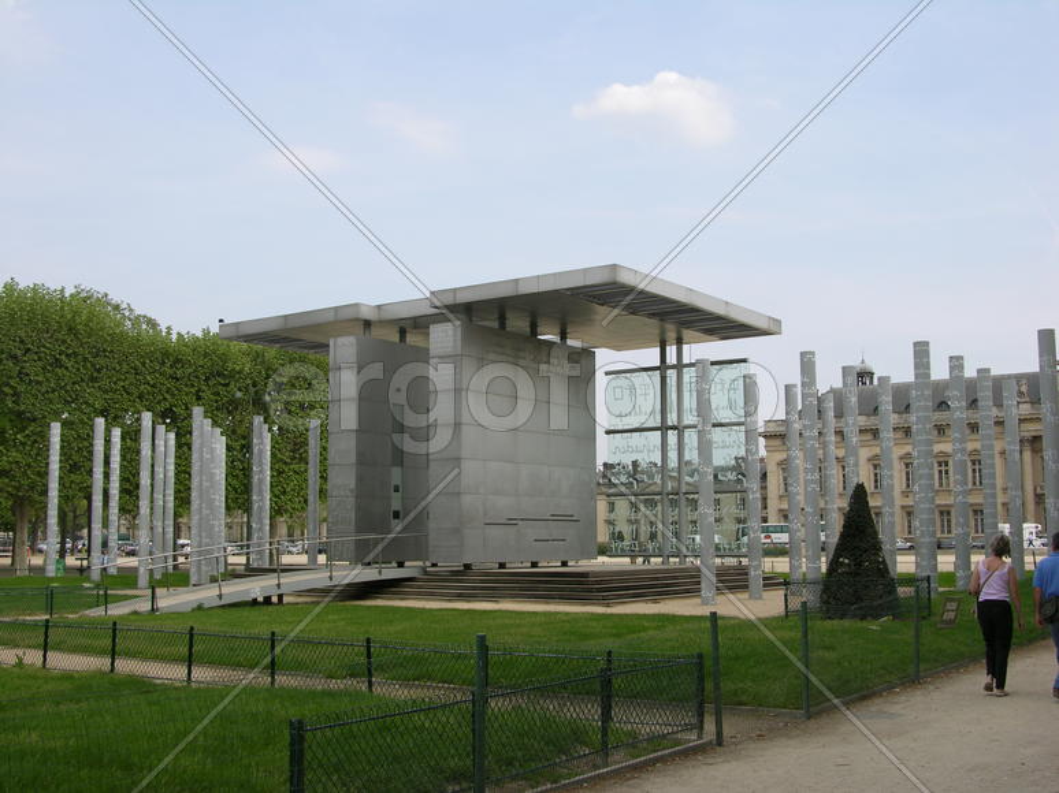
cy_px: 396
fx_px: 1284
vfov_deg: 34.3
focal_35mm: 42
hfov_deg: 44.8
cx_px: 530
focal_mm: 10.7
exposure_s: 1/211
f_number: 5.8
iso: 50
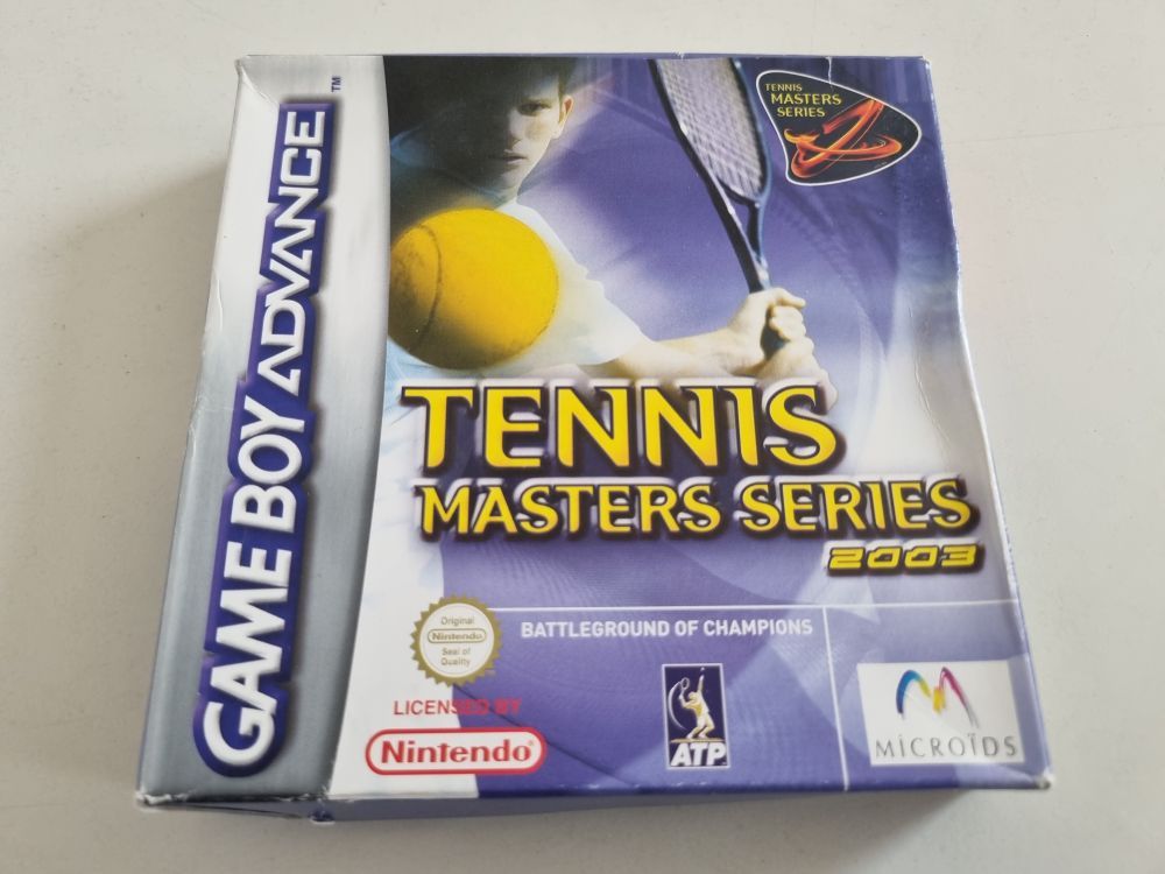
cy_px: 437
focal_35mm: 26
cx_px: 582
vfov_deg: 53.1
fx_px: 875
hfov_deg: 67.3
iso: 160
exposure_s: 1/100
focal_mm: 5.4
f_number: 1.8
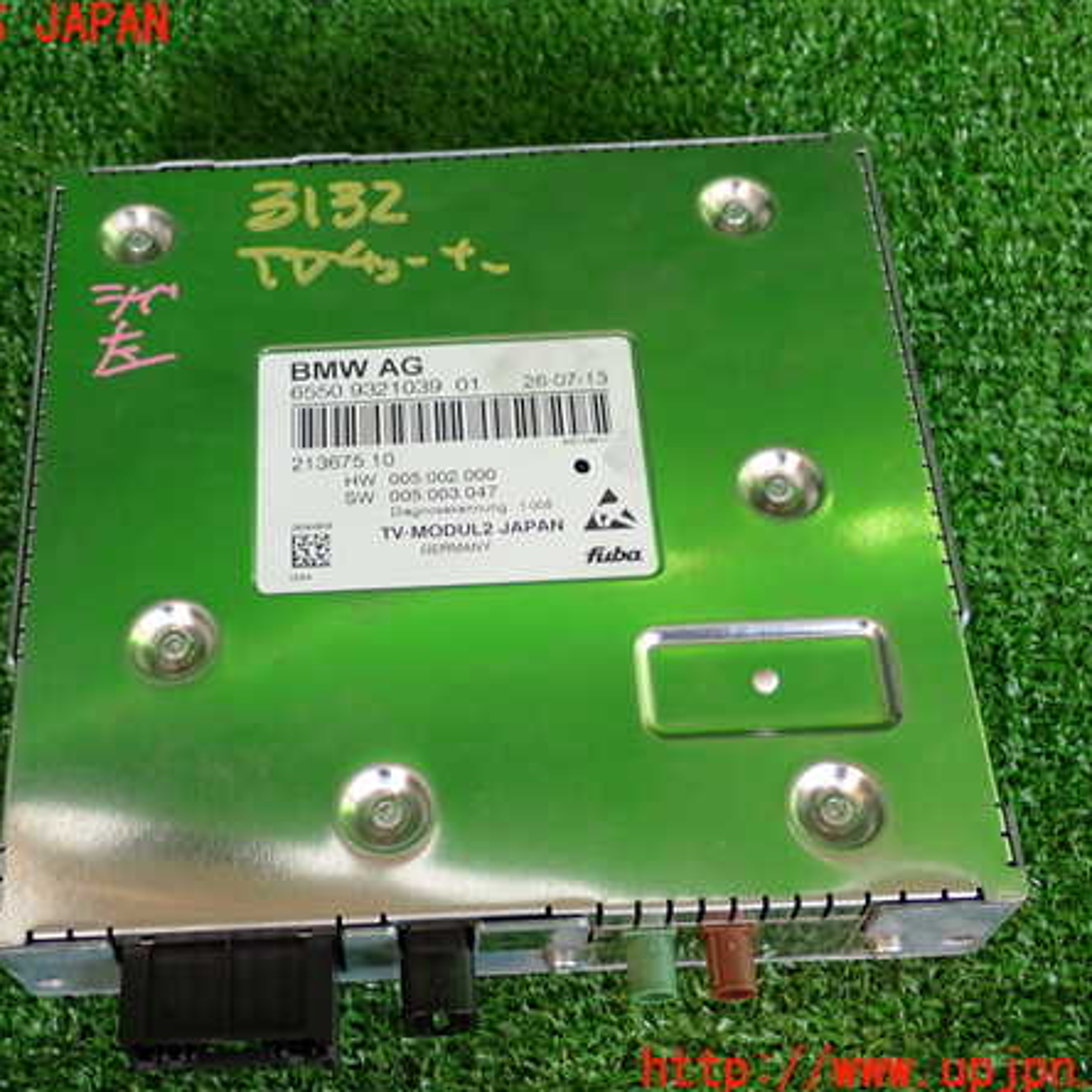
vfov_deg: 34.7
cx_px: 460
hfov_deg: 34.6
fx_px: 1749
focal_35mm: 49
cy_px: 548
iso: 200
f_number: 2.8
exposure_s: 1/100
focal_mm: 7.31
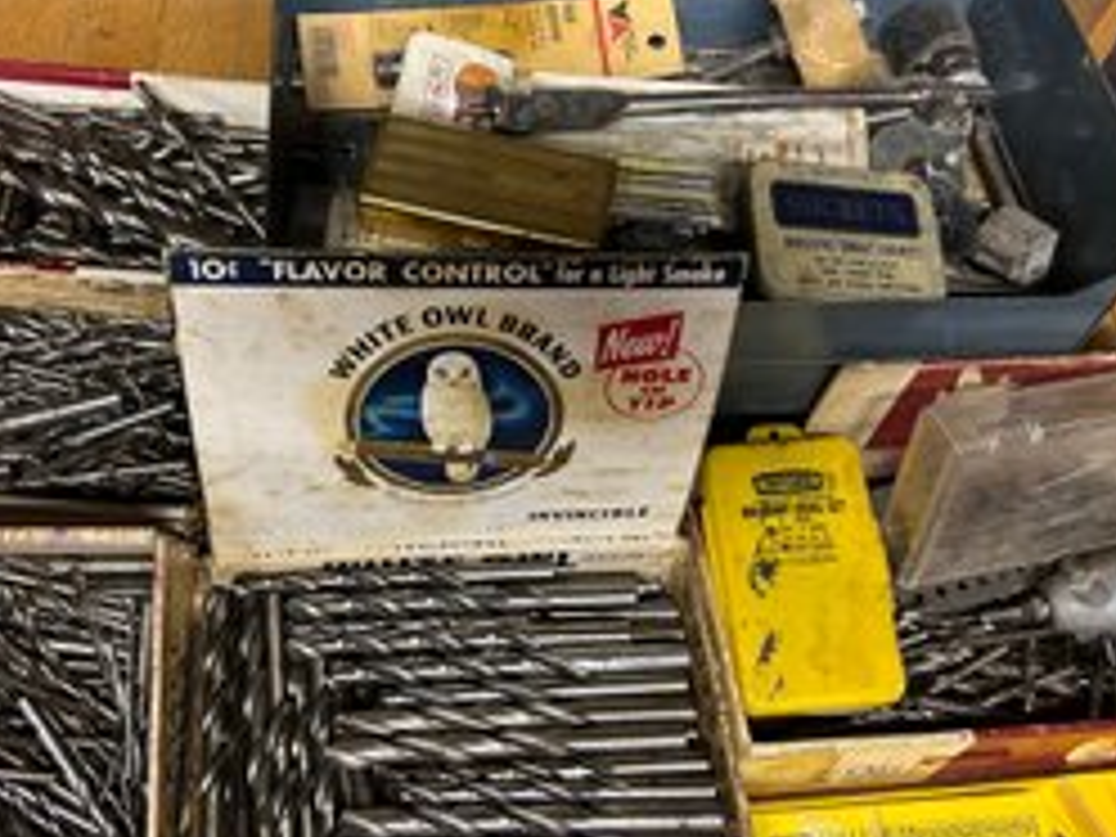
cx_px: 479
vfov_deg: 39.7
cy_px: 421
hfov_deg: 51.2
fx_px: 1161
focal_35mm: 36
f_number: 1.5
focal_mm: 5.7
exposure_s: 1/60
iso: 400
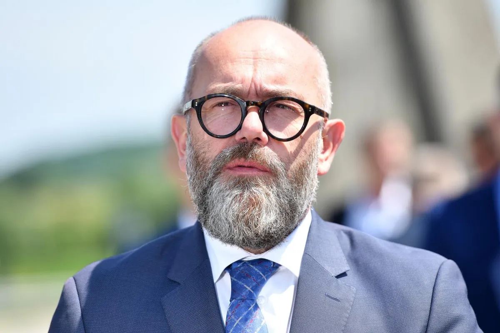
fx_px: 2778
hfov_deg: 10.3
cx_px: 250
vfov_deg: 6.9
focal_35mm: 200
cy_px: 166
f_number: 5
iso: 180
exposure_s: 1/1250
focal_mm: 200
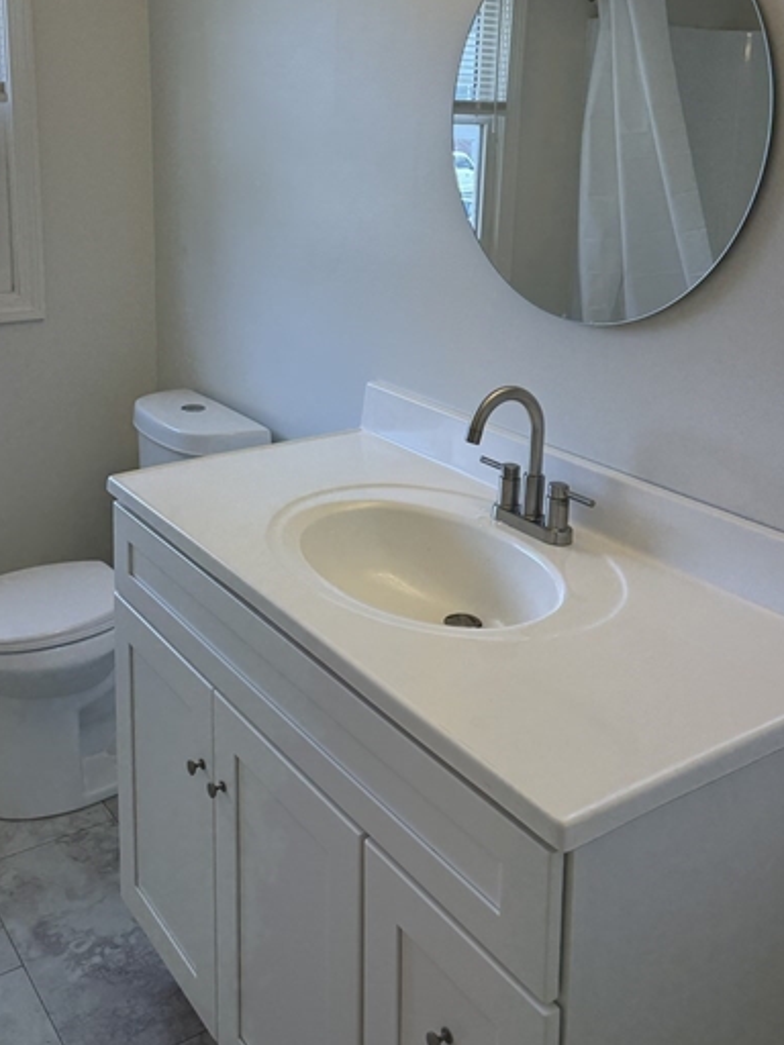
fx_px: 1087
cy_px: 282
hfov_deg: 39.5
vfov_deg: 49.6
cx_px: 314
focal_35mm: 36
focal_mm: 6.76
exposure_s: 1/478
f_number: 1.78
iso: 100
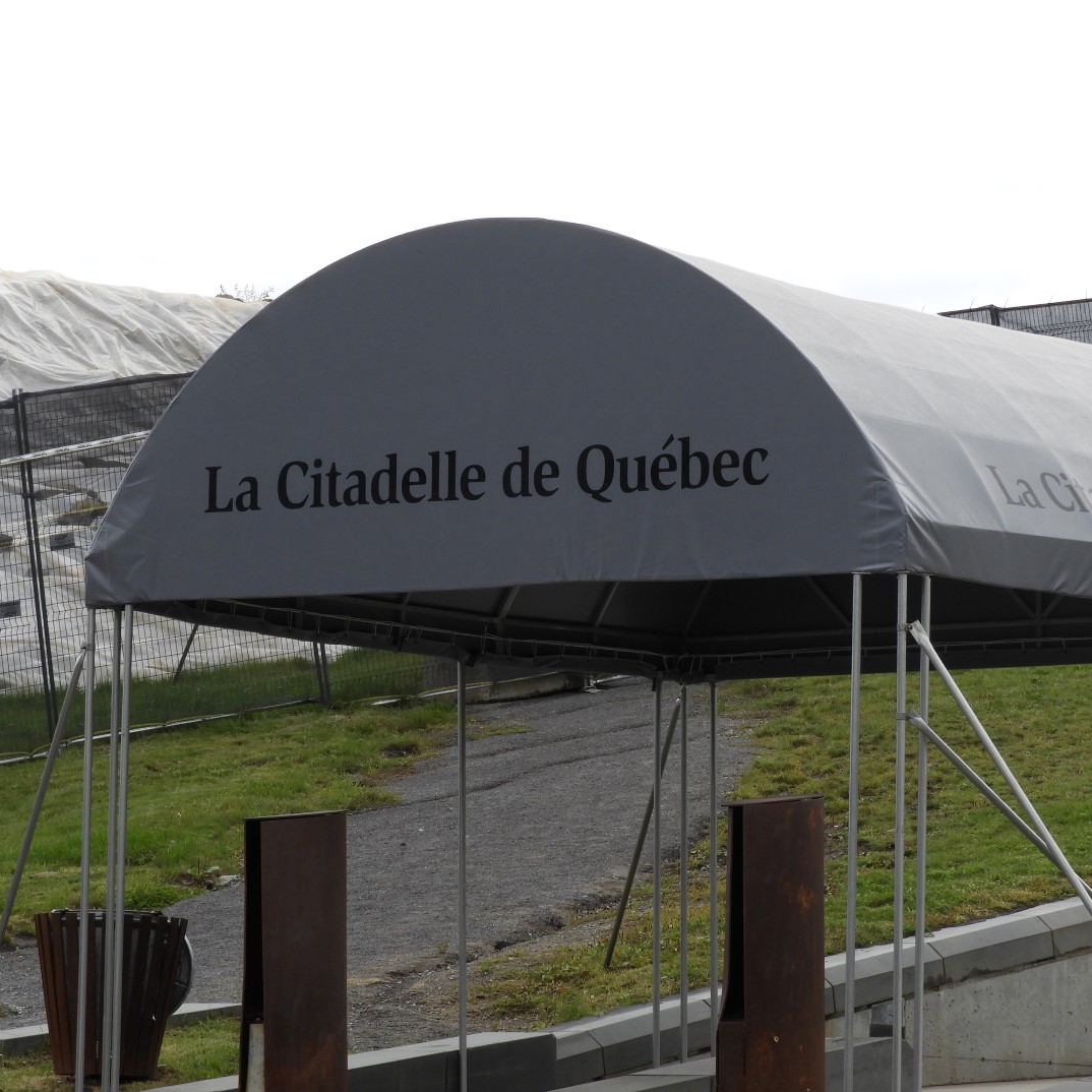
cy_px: 544
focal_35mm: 160
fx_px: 5710
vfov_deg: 10.9
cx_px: 555
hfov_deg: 10.9
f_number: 5
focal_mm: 24.2
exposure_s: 1/250
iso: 100
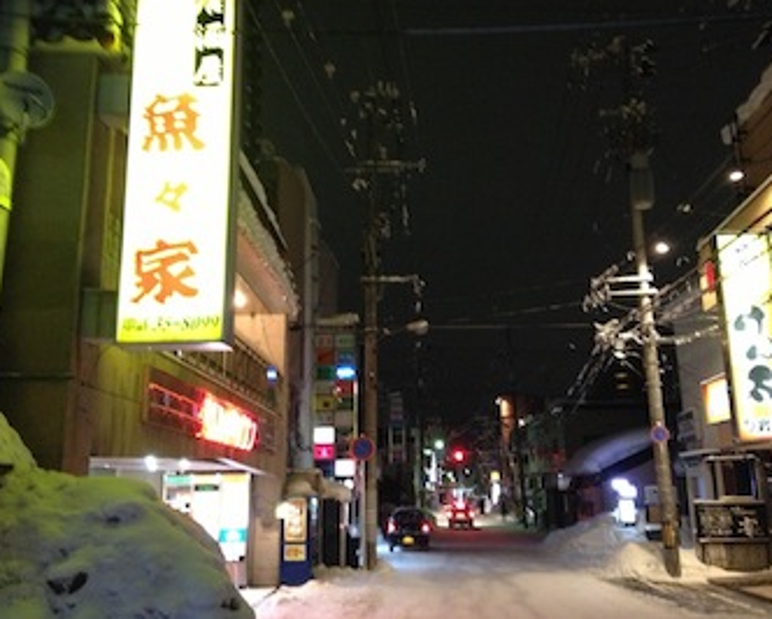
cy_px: 307
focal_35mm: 37
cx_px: 370
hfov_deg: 49.0
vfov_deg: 40.2
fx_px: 846
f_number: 2.4
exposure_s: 1/15
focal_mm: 4.28
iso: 400
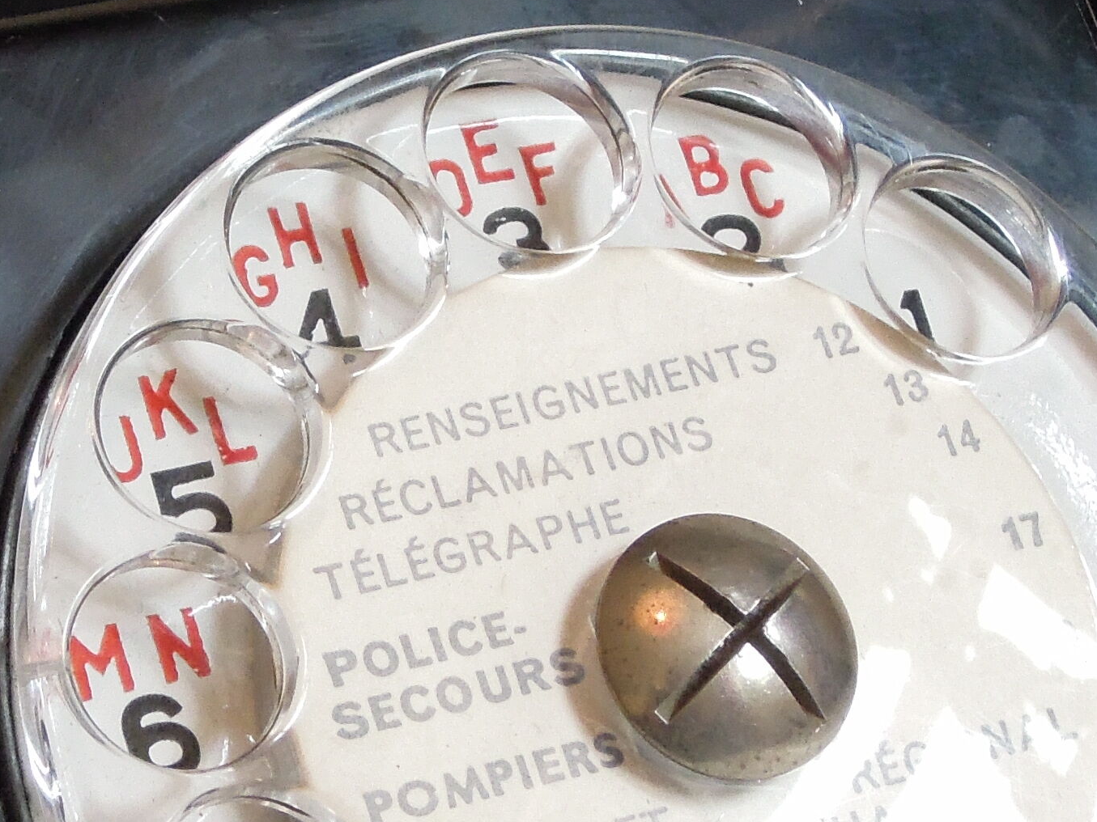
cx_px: -53
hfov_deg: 10.7
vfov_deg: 8.1
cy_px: 282
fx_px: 5799
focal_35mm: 183
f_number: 4.2
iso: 500
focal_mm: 11.1
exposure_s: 1/25
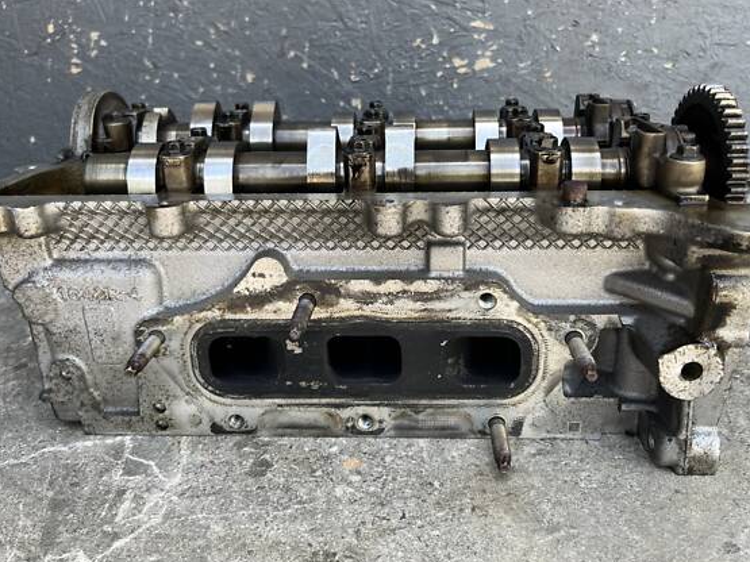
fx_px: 650
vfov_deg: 46.7
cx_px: 385
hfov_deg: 60.0
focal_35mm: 30
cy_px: 255
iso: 40
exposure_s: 1/207
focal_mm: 5.1
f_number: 1.6
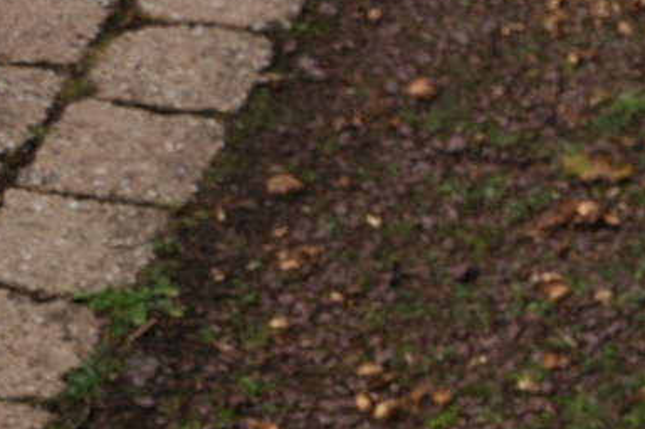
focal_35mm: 165
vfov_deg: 7.7
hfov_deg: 10.8
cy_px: 1047
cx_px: 1485
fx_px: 2952
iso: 200
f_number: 7.1
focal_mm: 22
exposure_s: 1/200
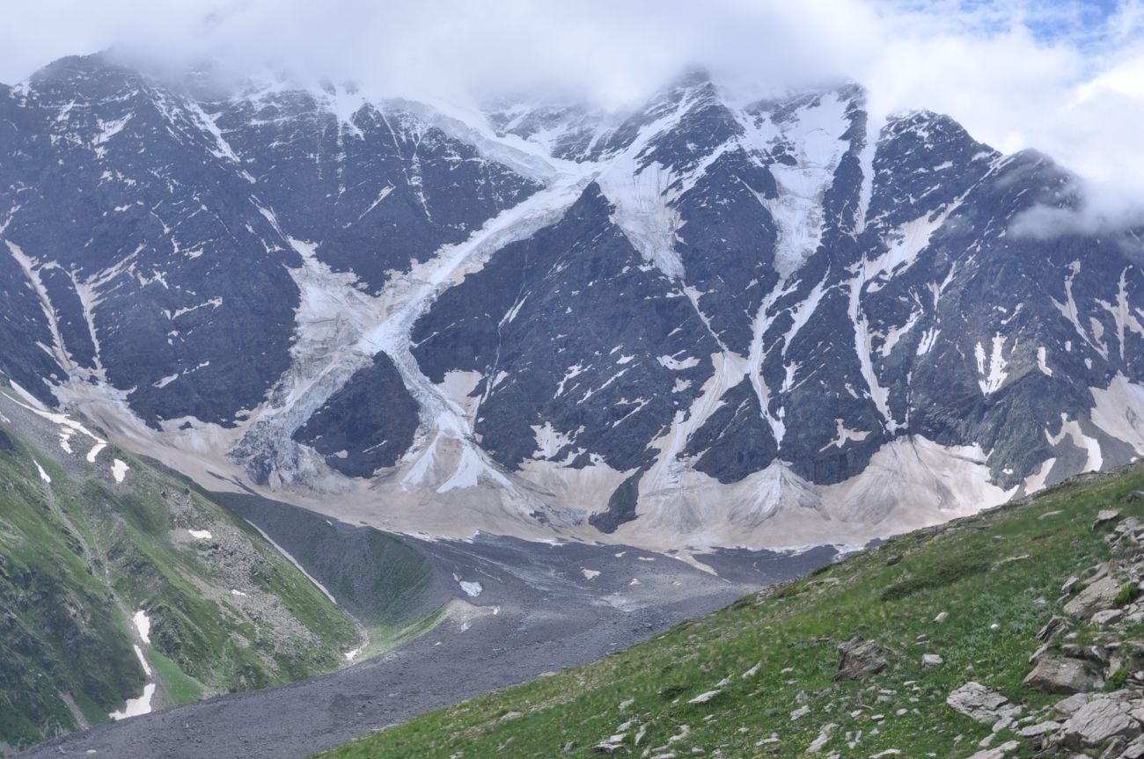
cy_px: 380
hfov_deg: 46.5
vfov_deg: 31.8
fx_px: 1333
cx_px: 572
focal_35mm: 42
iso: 200
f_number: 14
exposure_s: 1/125
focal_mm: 28
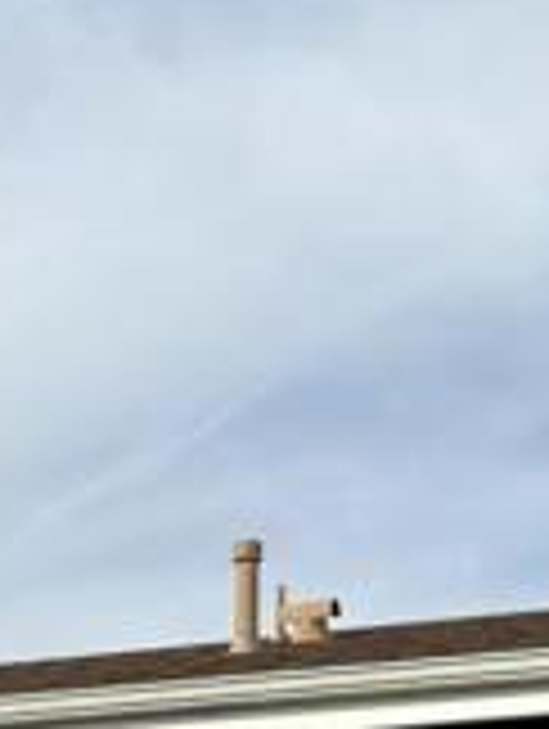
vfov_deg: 10.9
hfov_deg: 8.9
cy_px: 1480
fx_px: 3459
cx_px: -274
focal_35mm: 164
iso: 50
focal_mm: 5.96
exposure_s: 1/4329
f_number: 1.6
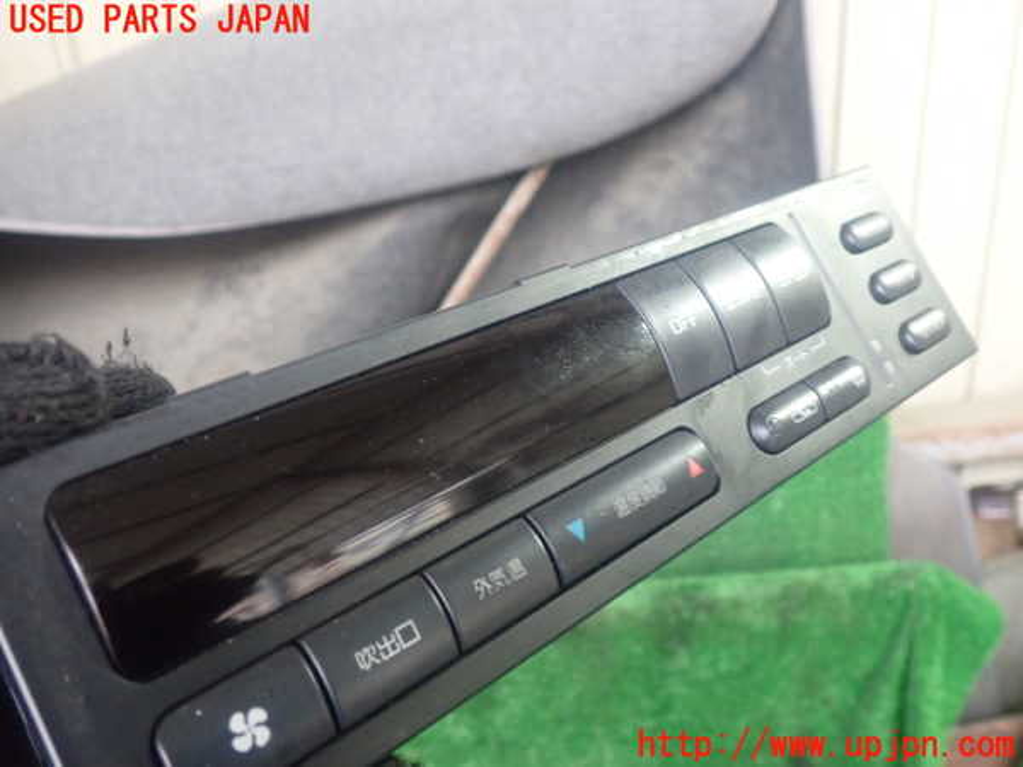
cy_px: 384
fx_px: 887
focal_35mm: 30
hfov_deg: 60.0
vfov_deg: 46.8
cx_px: 512
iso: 500
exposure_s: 1/30
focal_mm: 5.4
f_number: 2.3
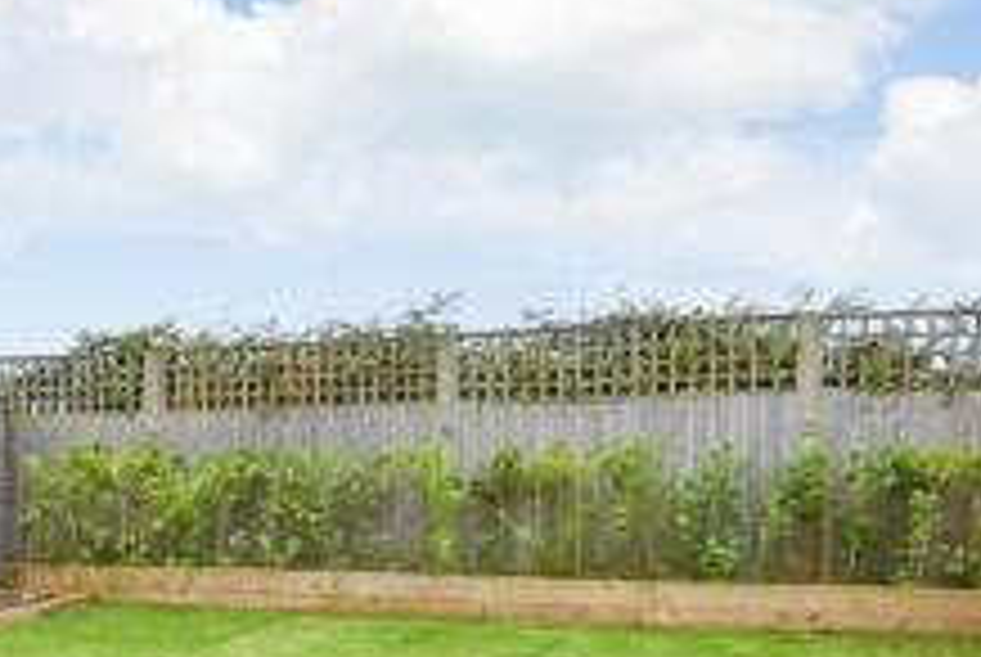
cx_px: -61
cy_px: 515
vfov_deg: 29.3
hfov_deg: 37.5
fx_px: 1228
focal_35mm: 45
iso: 320
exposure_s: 1/250
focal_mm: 10
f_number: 8
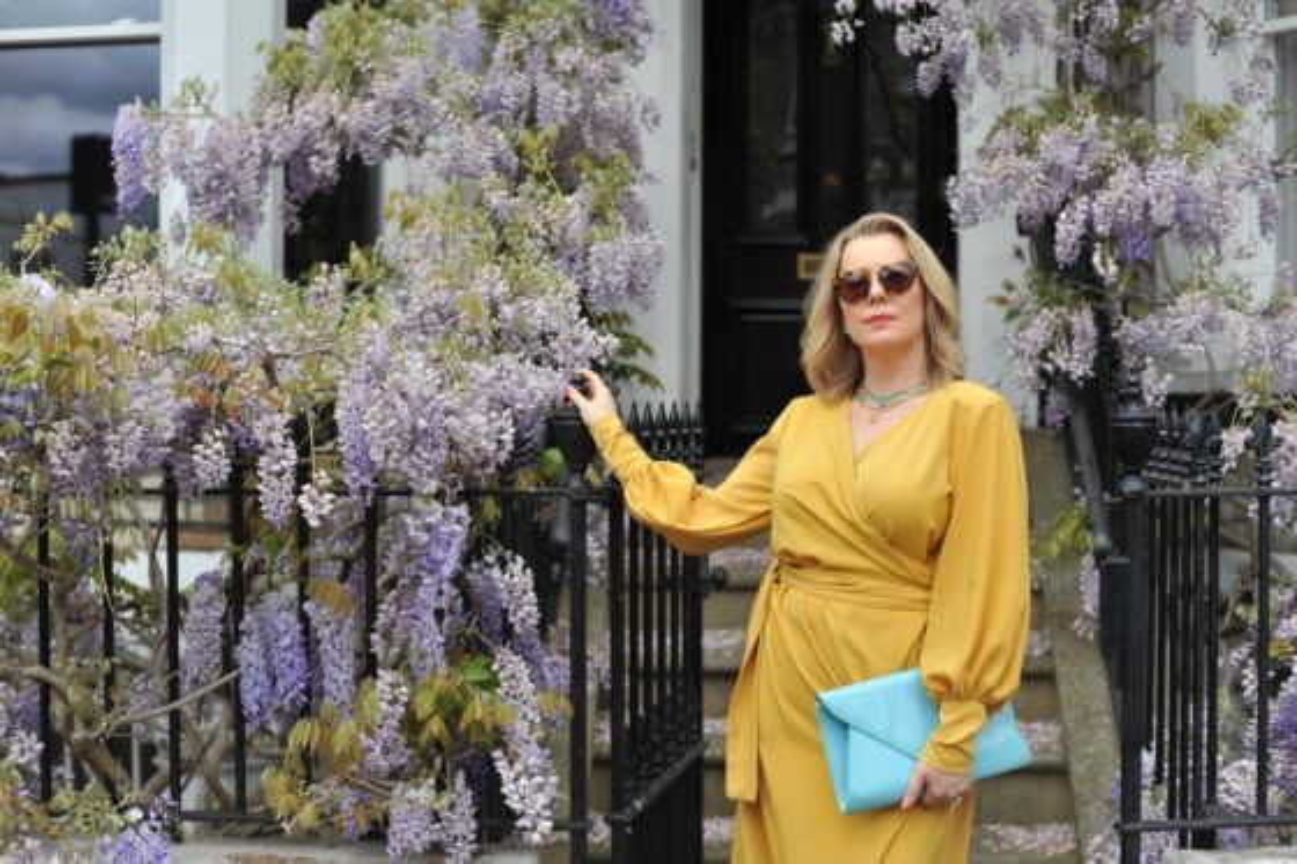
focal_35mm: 50
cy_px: 432
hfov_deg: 39.6
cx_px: 648
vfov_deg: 27.0
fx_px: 1801
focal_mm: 50
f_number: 3.2
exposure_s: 1/1250
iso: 200
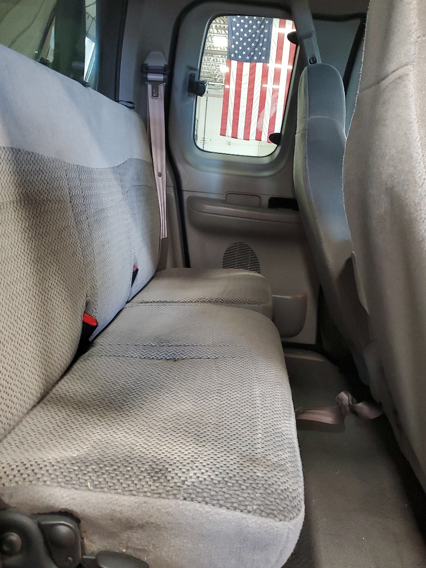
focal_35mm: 35
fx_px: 575
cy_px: 284
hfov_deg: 40.6
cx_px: 234
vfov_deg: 52.6
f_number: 1.5
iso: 298
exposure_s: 1/20
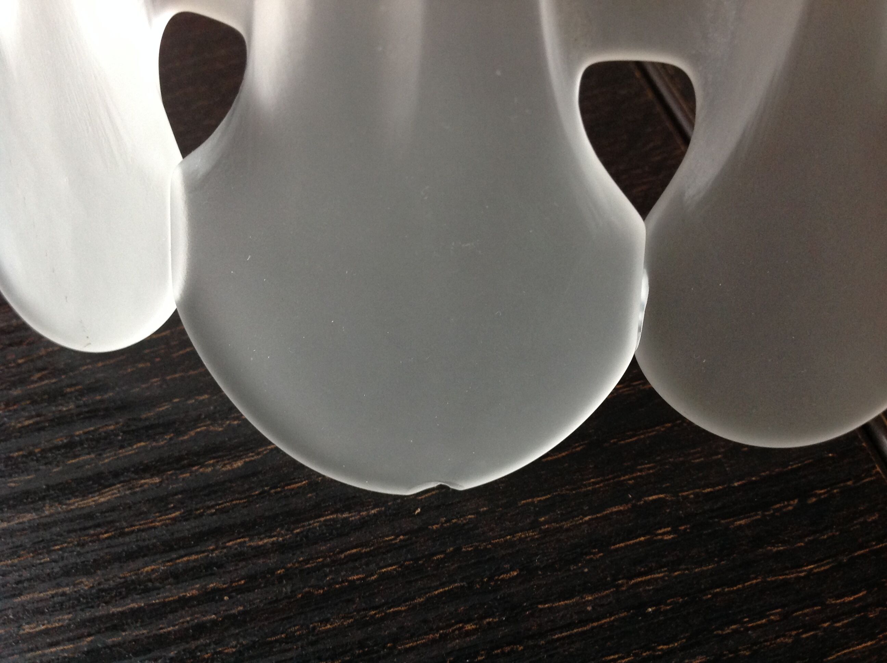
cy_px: 332
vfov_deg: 40.6
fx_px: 896
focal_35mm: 35
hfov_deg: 52.7
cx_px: 444
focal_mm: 4.28
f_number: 2.4
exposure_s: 1/15
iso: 160
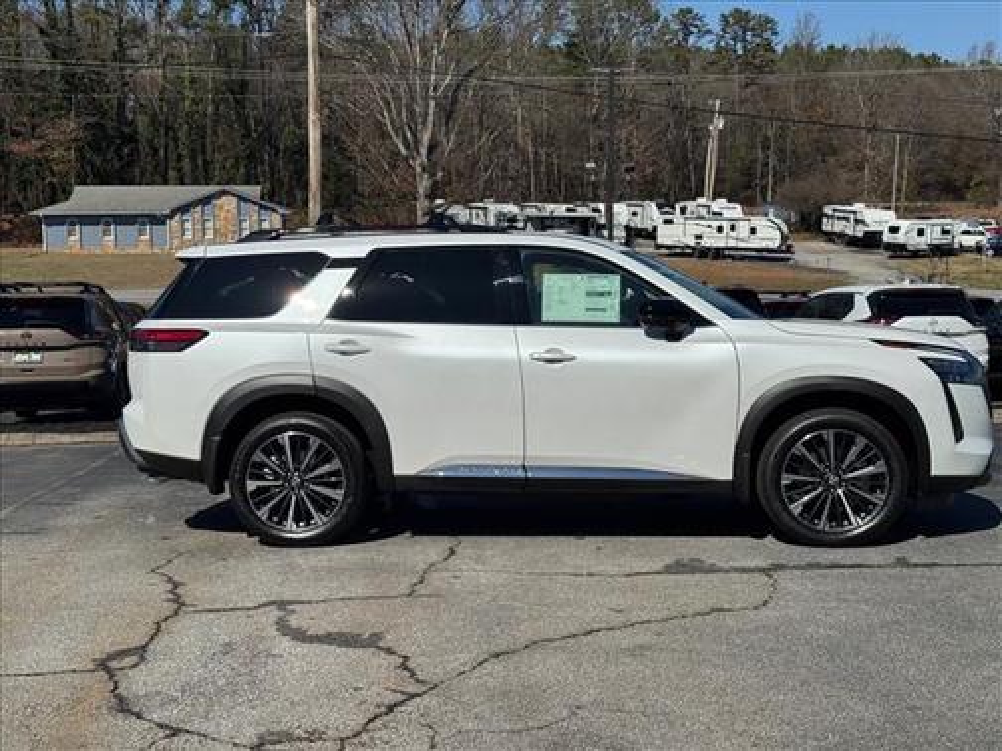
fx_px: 1389
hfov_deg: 39.7
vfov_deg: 30.3
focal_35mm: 48
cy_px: 376
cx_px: 501
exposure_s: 1/12500
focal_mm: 6.76
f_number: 1.78
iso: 64
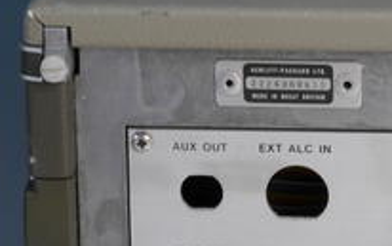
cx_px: 320
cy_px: 217
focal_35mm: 493
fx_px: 5270
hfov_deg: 4.3
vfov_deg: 2.7
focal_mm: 120
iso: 800
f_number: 22
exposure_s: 1/2
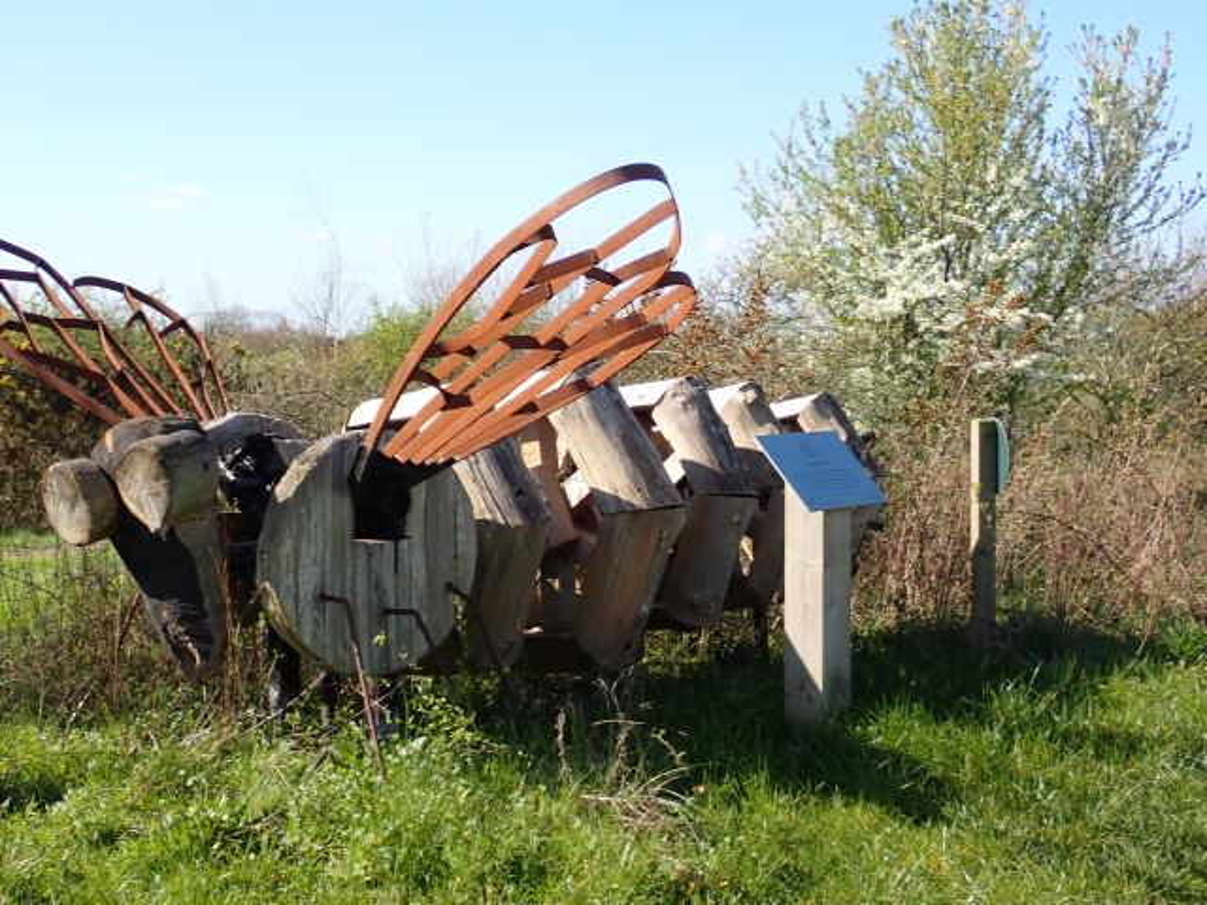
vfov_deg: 29.1
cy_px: 452
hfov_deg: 38.2
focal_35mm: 50
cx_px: 604
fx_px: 1743
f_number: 4.5
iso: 100
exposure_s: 1/320
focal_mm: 9.01
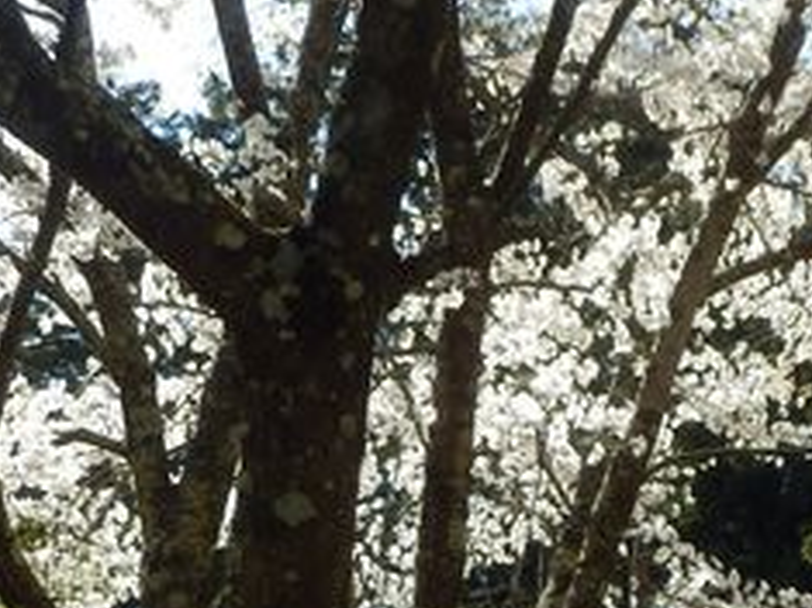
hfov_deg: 15.5
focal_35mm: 126
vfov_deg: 11.5
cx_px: 746
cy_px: 757
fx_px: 2954
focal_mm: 6.6
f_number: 3.9
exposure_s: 1/320
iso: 80
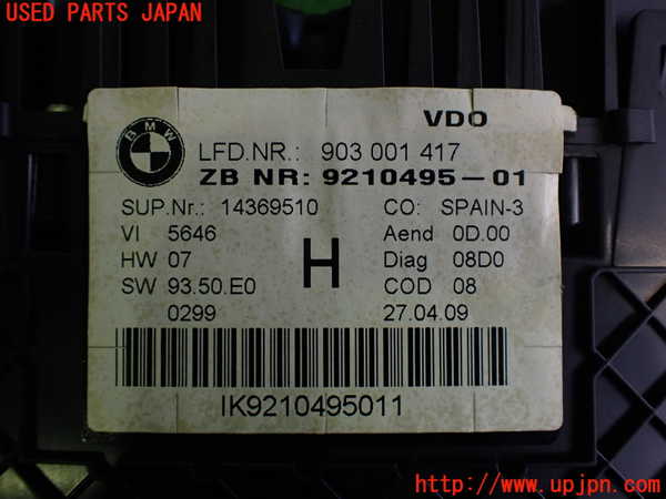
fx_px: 577
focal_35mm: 30
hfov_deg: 60.0
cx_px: 333
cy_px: 250
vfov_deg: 46.8
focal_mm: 5.4
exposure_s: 1/125
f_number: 2.3
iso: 200
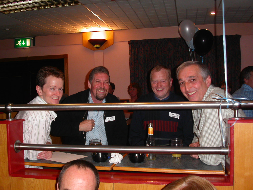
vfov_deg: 37.7
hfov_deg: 49.0
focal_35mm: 38
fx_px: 278
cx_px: 126
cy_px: 95
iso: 100
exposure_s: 1/30
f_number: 2.8
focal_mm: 7.8
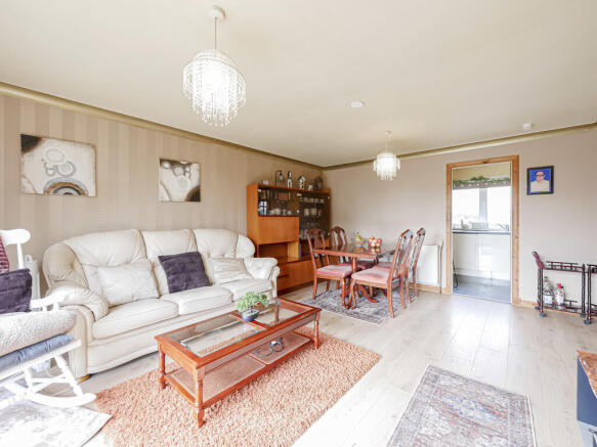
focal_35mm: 14
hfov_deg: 102.1
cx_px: 298
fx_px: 241
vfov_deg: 85.7
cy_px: 224
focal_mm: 7
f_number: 4
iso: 800
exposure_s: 1/60
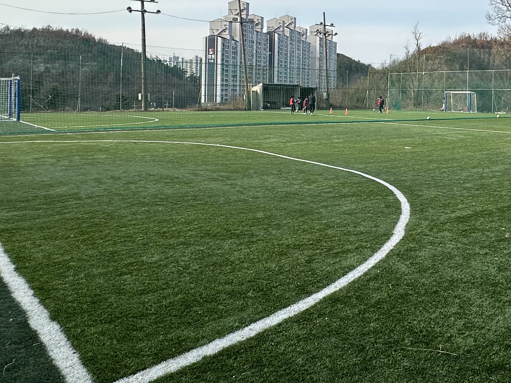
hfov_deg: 50.7
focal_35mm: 34
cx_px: 408
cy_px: 92
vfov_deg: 40.5
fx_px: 502
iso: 40
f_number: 2.2
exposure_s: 1/861
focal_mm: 2.22
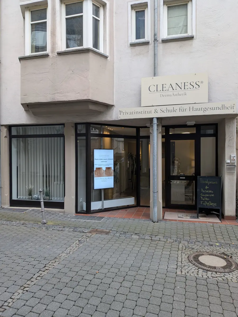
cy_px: 158
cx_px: 119
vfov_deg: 71.6
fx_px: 220
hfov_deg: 56.8
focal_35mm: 24
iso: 28
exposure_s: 1/129
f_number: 1.7
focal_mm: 4.53
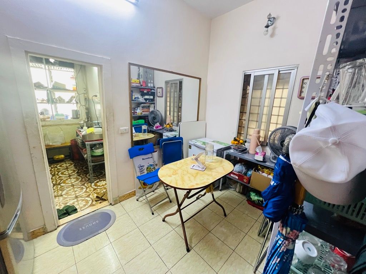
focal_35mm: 13
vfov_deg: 89.9
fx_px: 137
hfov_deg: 106.2
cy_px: 137
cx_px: 183
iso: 400
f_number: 1.8
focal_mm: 1.57
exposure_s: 1/50
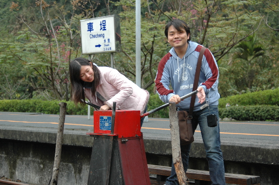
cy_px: 92
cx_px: 140
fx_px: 557
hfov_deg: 28.1
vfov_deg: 18.9
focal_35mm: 72
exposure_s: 1/400
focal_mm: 48
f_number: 4.2
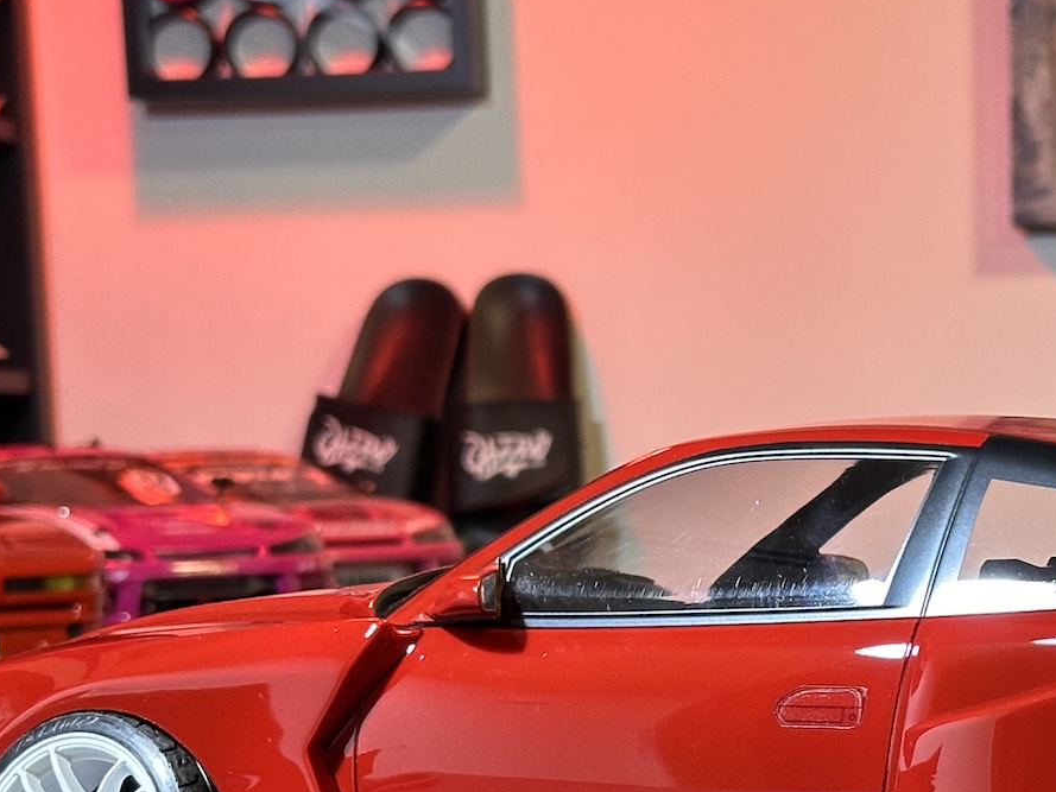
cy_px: 707
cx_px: 910
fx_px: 3295
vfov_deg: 13.6
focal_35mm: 108
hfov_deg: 18.0
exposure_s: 1/33
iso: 200
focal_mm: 6.86
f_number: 1.78
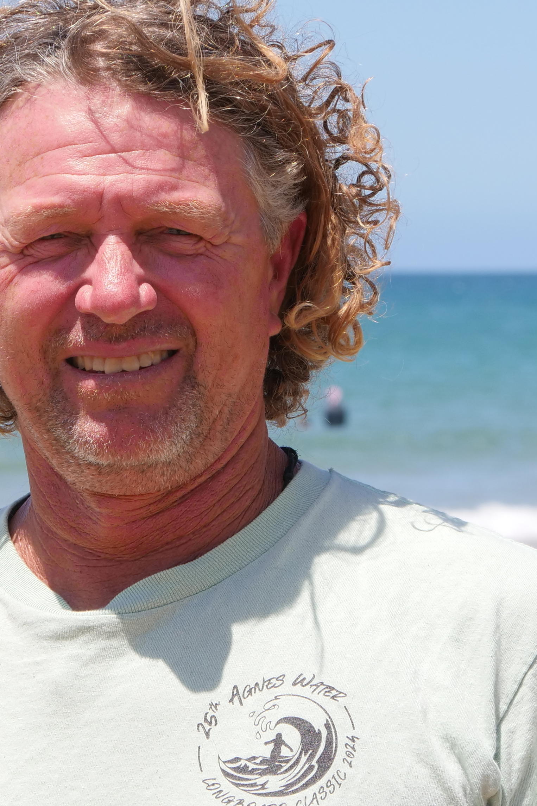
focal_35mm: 209
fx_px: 4676
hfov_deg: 6.6
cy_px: 500
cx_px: 24
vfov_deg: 9.8
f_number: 6.3
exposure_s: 1/640
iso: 200
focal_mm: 46
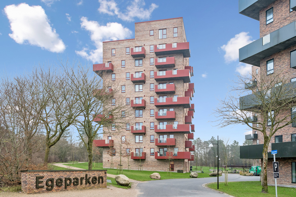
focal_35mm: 31
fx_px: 255
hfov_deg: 60.3
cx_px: 148
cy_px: 98
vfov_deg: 42.3
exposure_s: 1/100
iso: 800
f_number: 8
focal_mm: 31
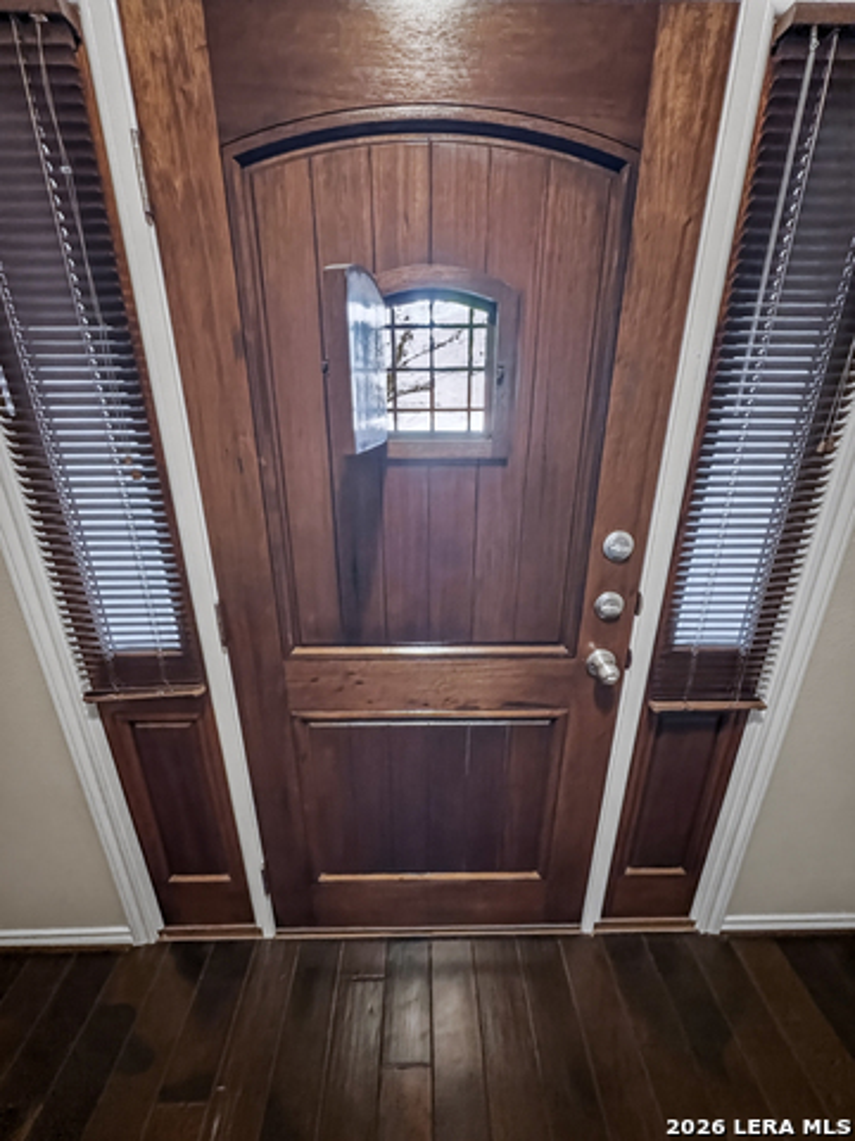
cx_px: 428
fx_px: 428
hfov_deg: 89.9
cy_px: 570
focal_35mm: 13
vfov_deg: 106.2
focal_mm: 1.6
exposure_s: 1/40
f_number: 1.8
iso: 800
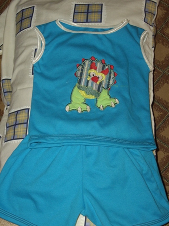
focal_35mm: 65
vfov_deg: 29.8
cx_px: 84
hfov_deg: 22.6
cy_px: 113
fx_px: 423
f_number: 3.8
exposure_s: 1/80
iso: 200
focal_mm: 13.7
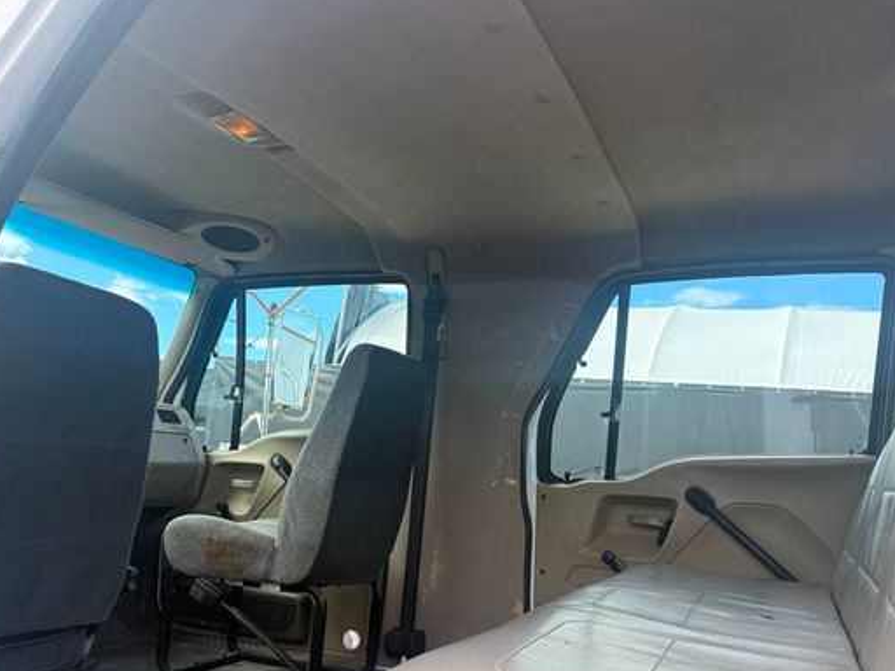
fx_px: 776
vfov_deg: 46.5
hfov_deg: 59.9
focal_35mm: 30
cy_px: 411
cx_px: 481
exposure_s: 1/1174
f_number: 1.78
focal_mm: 6.76
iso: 100
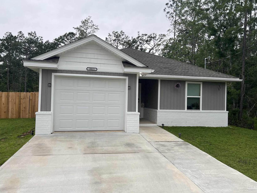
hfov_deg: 65.3
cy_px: 93
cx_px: 131
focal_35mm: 27
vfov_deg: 51.3
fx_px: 200
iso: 50
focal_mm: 5.7
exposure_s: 1/120
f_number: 1.5
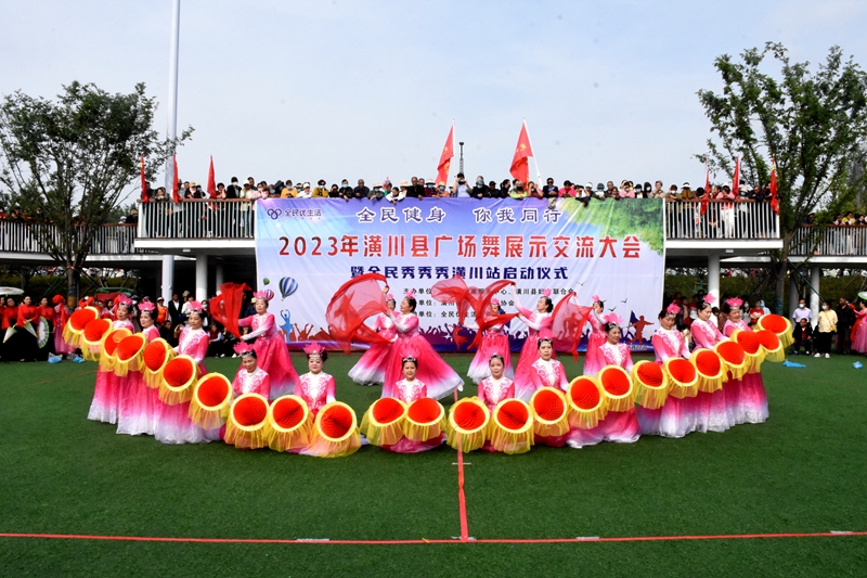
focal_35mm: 27
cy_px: 289
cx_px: 434
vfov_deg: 47.9
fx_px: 650
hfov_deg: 67.4
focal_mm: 18
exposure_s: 1/1250
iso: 3200
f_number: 18
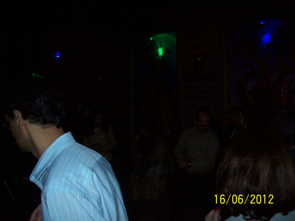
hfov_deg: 51.4
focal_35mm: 36
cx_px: 148
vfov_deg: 39.7
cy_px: 110
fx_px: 307
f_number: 2.7
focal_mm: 6
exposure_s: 1/64
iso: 200
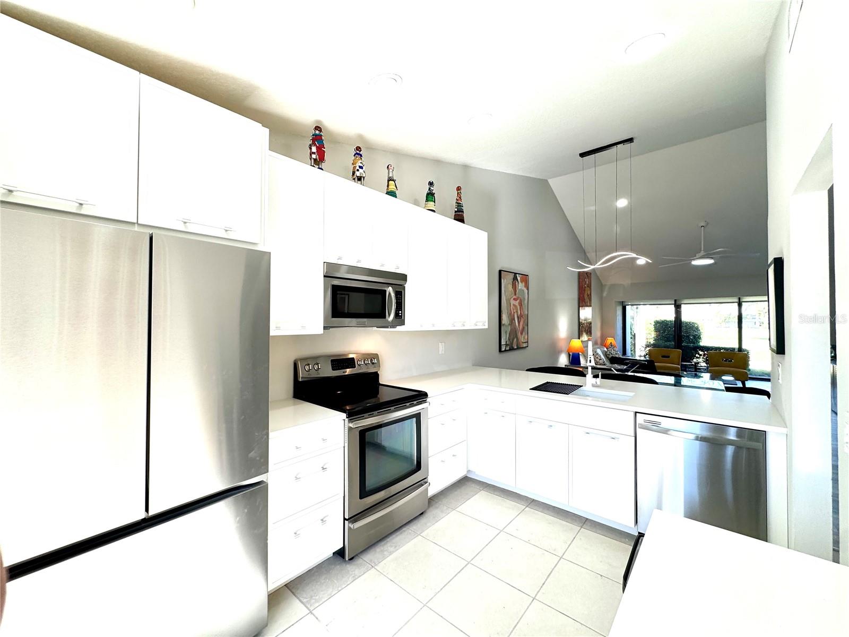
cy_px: 318
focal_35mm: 14
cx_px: 424
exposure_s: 1/129
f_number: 2.2
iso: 40
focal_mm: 2.22
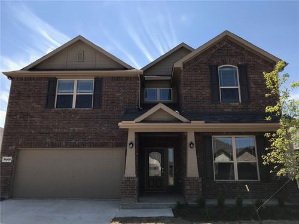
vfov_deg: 49.7
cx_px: 150
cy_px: 112
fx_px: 242
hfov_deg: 63.4
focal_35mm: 28
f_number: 1.8
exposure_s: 1/1880
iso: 20
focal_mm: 3.99
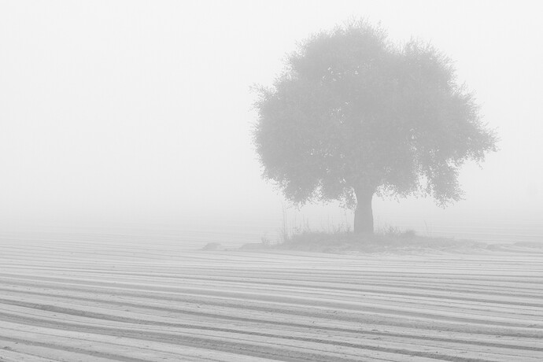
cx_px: 272
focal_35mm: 147
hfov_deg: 14.0
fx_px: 2217
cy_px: 181
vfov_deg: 9.3
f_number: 8
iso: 640
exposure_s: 1/250
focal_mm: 98
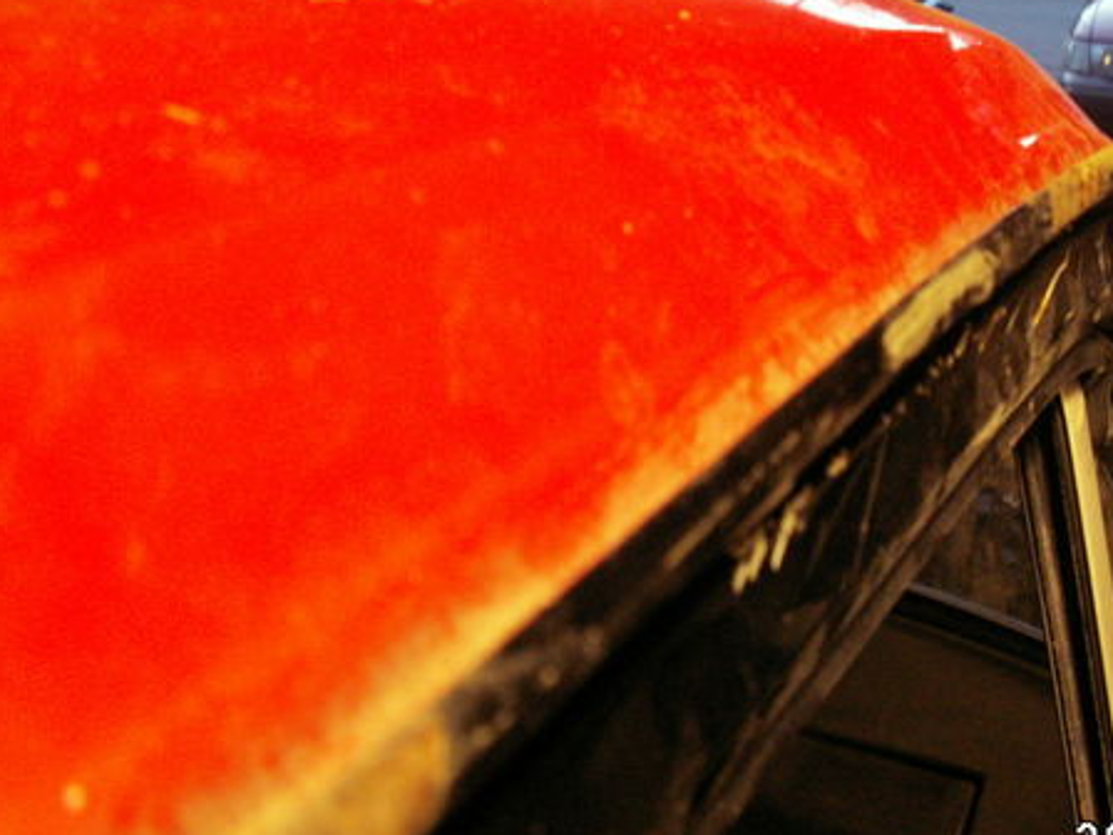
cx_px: 703
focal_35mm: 50
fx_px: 1608
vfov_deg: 29.1
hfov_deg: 37.9
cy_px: 363
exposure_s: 1/6
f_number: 2.8
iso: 160
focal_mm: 5.86
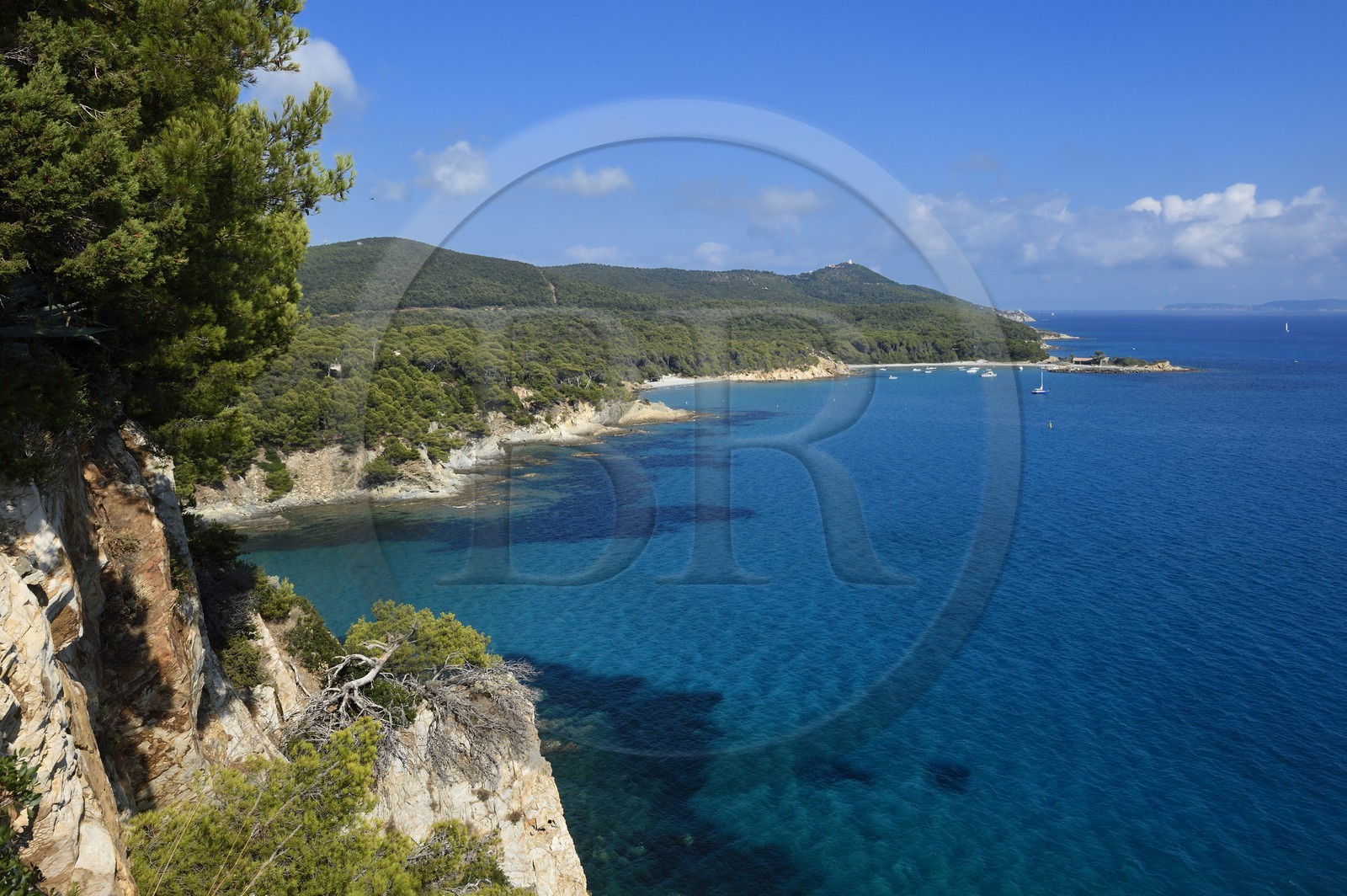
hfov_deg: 69.4
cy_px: 448
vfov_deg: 49.5
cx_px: 674
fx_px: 972
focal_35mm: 26
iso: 200
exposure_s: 1/160
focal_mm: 26
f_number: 16
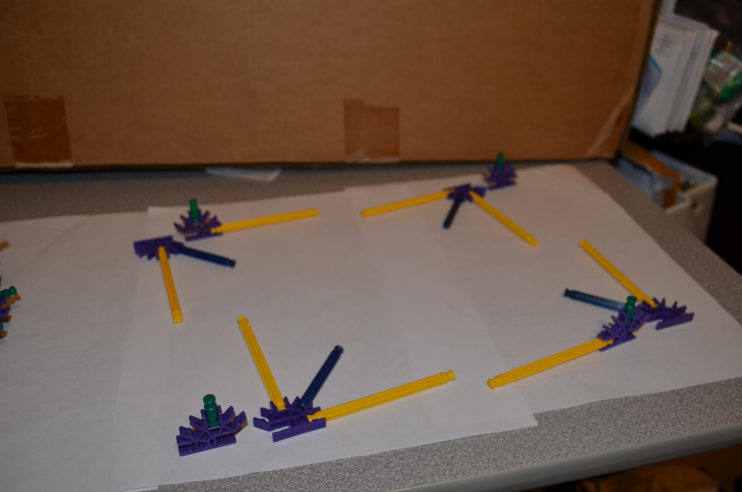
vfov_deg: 39.8
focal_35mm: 33
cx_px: 371
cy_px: 246
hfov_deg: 57.3
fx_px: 679
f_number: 5.6
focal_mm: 22
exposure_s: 1/30
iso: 200
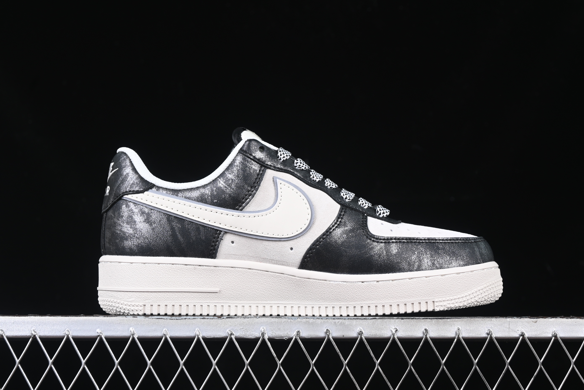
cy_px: 195
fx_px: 1217
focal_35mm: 75
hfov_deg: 27.0
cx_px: 292
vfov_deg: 18.2
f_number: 7.1
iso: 160
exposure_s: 1/60
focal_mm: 50
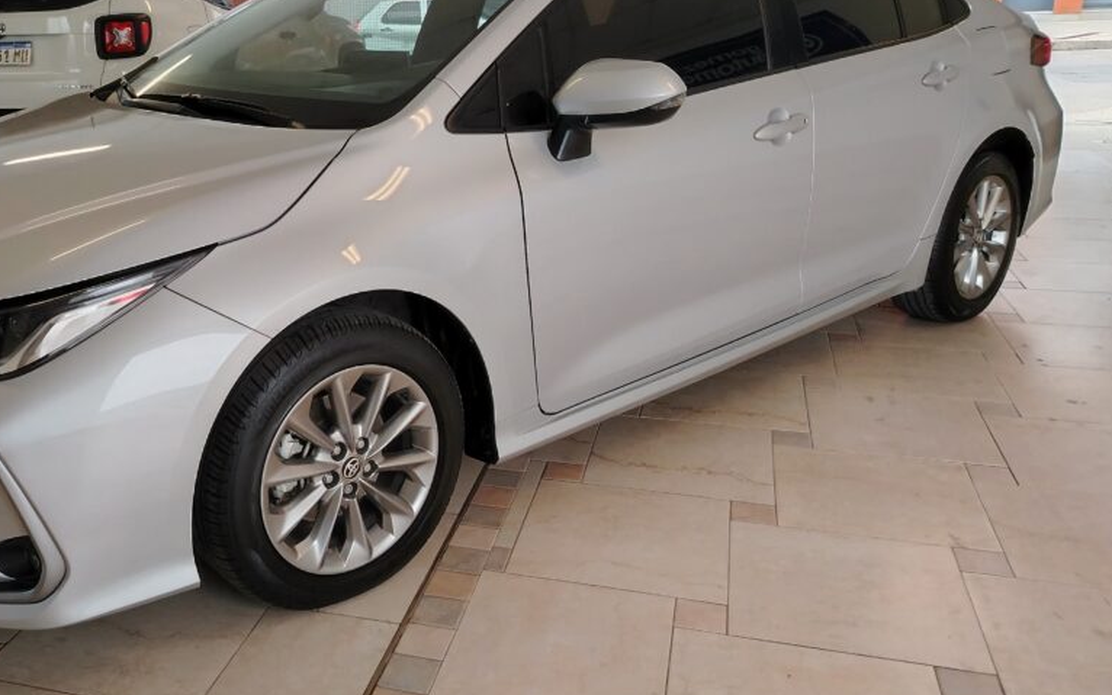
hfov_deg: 55.6
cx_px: 379
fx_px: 1031
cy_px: 293
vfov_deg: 37.2
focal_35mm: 34
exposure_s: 1/100
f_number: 1.75
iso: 428
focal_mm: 5.25
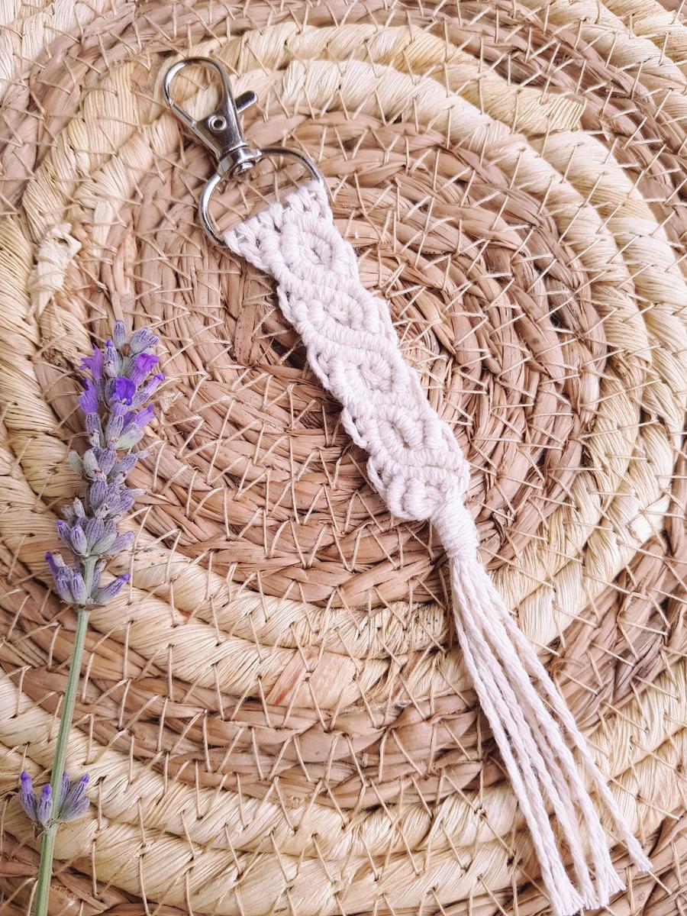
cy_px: 458
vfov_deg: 67.3
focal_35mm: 26
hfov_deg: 53.1
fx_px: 688
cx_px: 344
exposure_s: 1/118
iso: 40
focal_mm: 4.2
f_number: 1.7
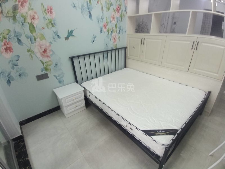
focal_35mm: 17
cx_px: 112
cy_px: 84
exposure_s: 1/33.3
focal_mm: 1.78
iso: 193
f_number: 2.4
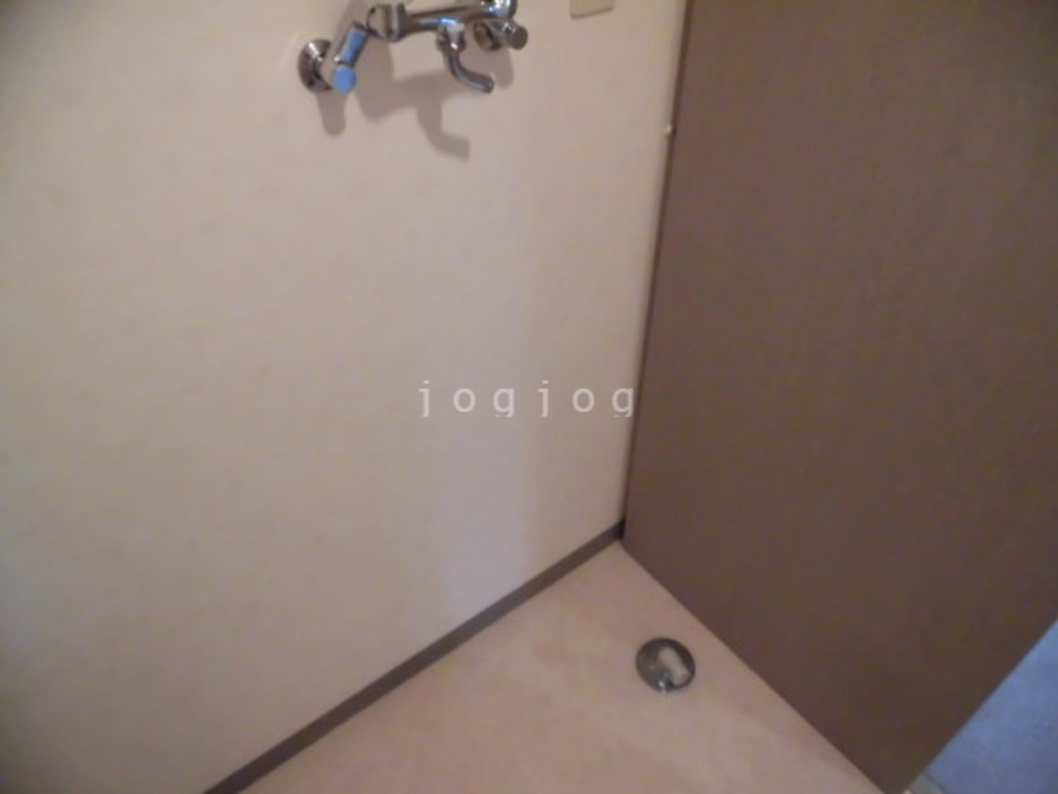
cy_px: 397
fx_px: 734
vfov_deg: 56.8
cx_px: 529
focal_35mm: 24
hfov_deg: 71.6
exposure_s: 1/100
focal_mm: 4.3
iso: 800
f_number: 3.1
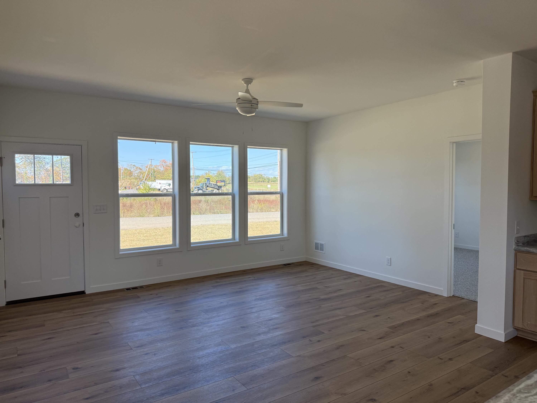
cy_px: 202
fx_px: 372
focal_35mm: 24
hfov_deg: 71.6
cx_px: 268
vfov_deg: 56.8
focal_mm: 6.76
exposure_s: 1/435
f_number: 1.78
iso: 100
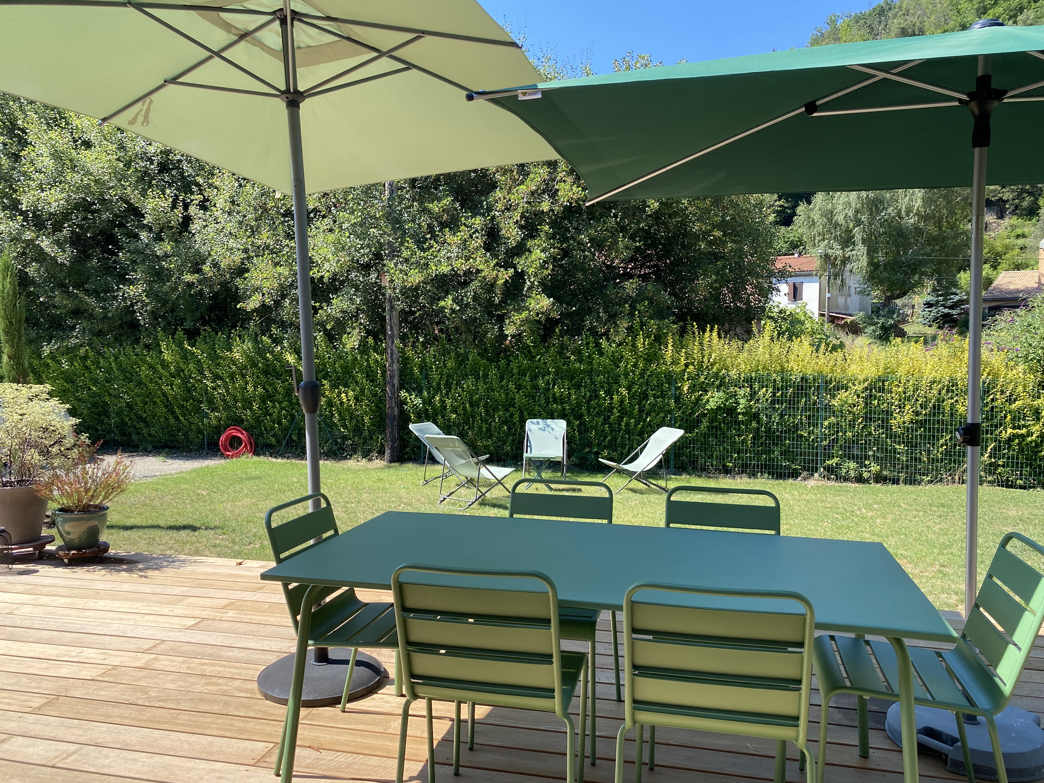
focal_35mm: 26
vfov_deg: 53.1
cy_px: 392
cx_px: 522
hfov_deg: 67.3
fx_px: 784
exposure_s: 1/782
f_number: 1.8
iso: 32
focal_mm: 4.25
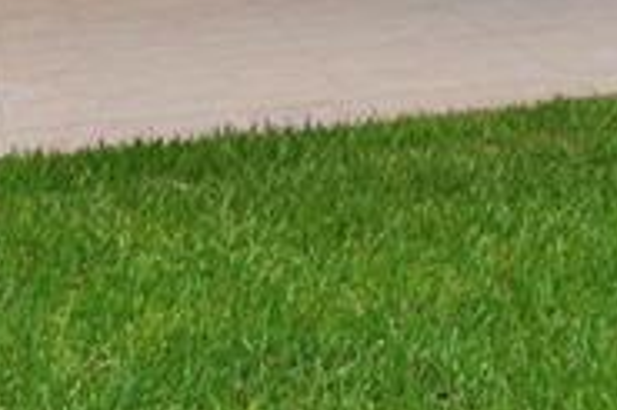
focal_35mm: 97
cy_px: -398
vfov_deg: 12.5
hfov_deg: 19.5
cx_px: 780
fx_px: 1664
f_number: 8
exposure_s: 1/250
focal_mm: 15
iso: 280
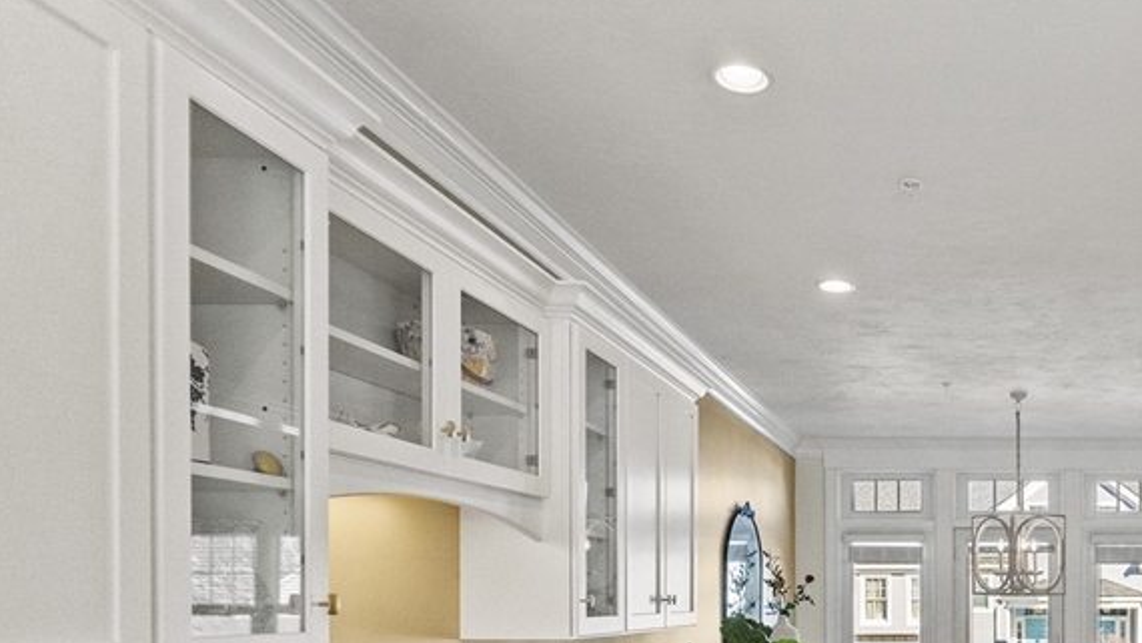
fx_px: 992
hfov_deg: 53.7
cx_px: 988
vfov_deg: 33.5
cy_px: 607
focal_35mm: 33
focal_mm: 17.4
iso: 1600
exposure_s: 1/200
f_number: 5.6
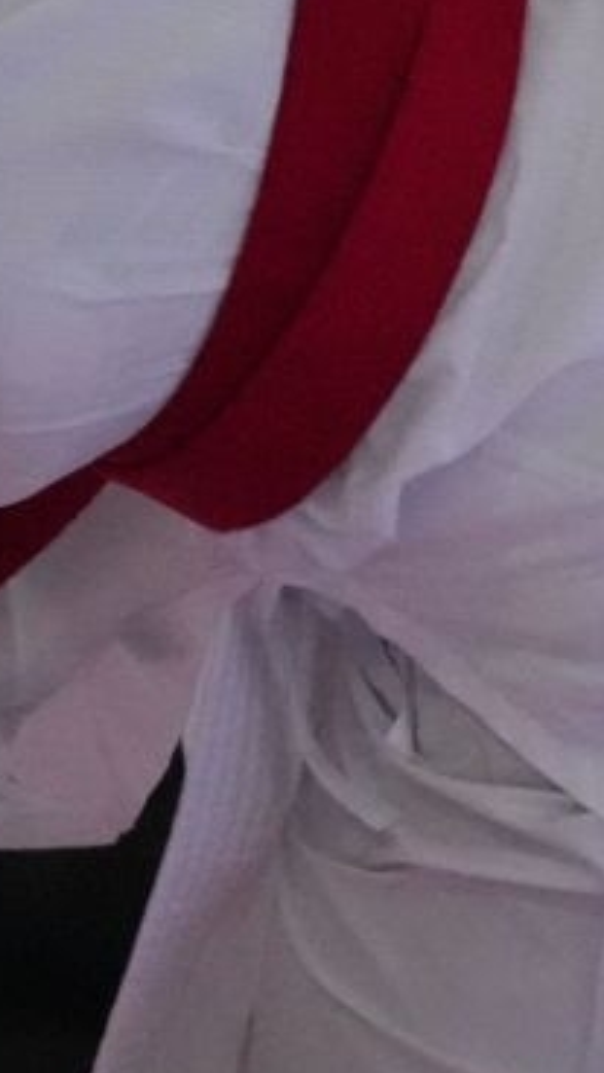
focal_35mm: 1024
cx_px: 1088
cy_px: -461
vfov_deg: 2.1
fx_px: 29156
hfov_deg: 1.2
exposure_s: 1/800
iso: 12800
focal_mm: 200
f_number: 2.8
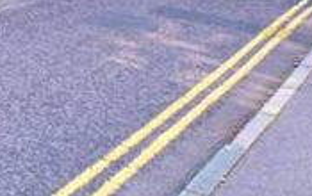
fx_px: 520
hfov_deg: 23.2
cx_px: -209
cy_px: -184
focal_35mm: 61
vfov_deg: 16.7
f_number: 4
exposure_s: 1/60
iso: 125
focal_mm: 10
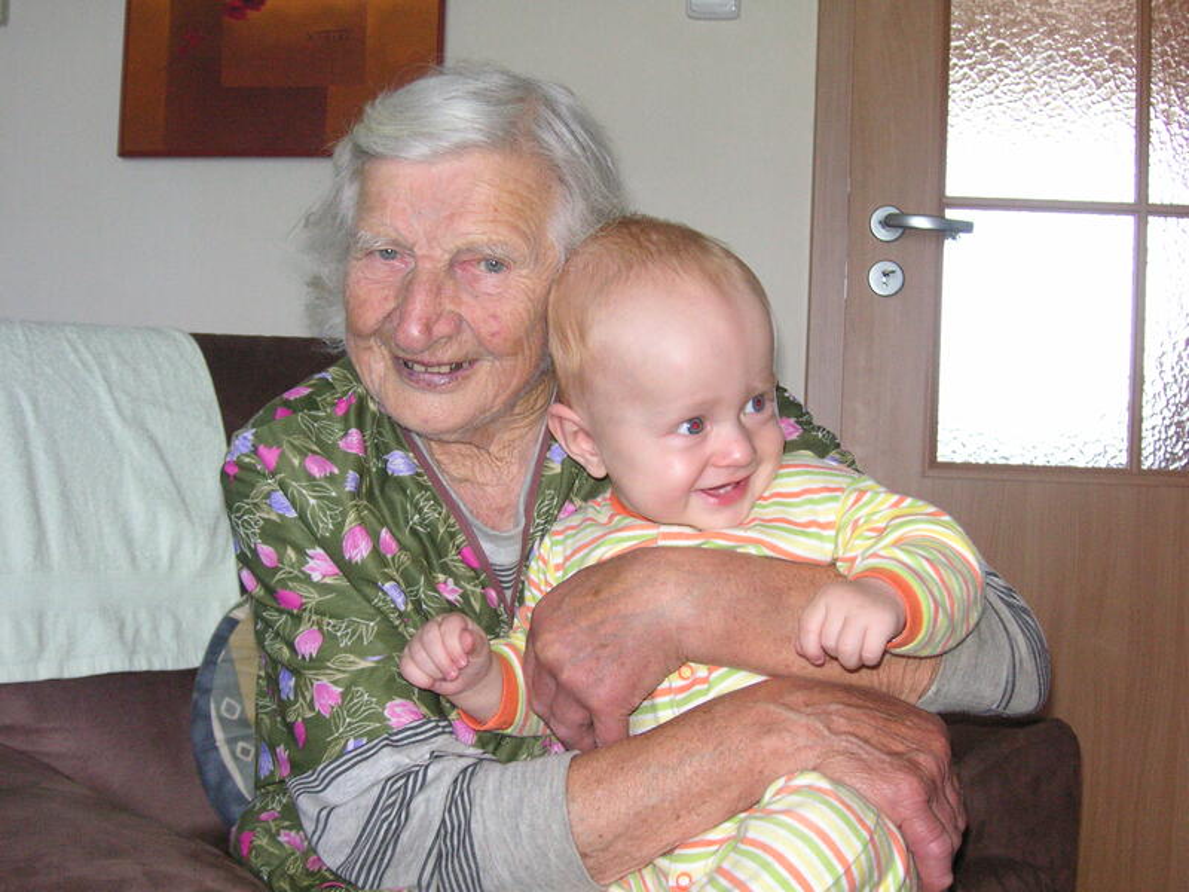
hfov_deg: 40.4
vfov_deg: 30.9
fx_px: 1614
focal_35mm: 47
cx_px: 594
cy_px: 446
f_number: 3.3
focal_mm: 7.8
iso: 160
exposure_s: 1/45
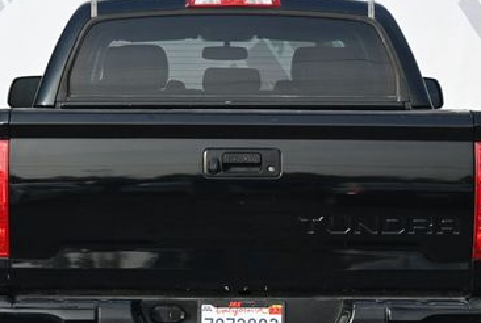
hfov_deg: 15.6
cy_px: 204
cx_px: 238
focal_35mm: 131
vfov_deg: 10.5
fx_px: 1755
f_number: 6.3
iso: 400
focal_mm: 50
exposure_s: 1/250
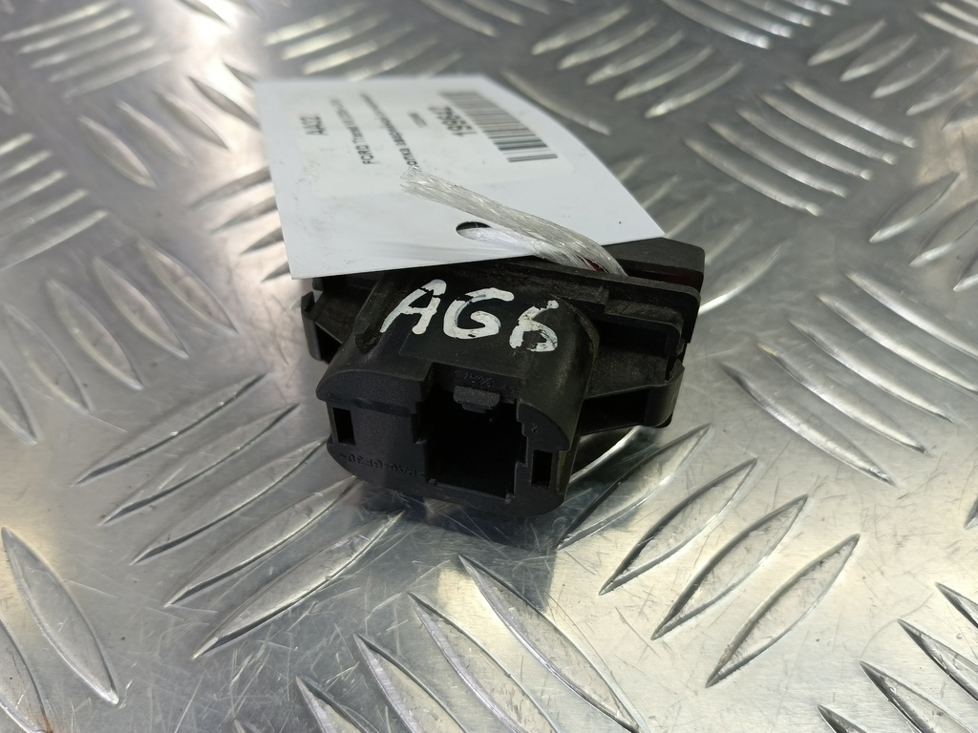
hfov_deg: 73.9
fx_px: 650
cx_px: 489
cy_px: 366
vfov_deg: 58.9
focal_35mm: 23
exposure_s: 1/50
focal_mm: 4.11
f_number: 1.6
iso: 94
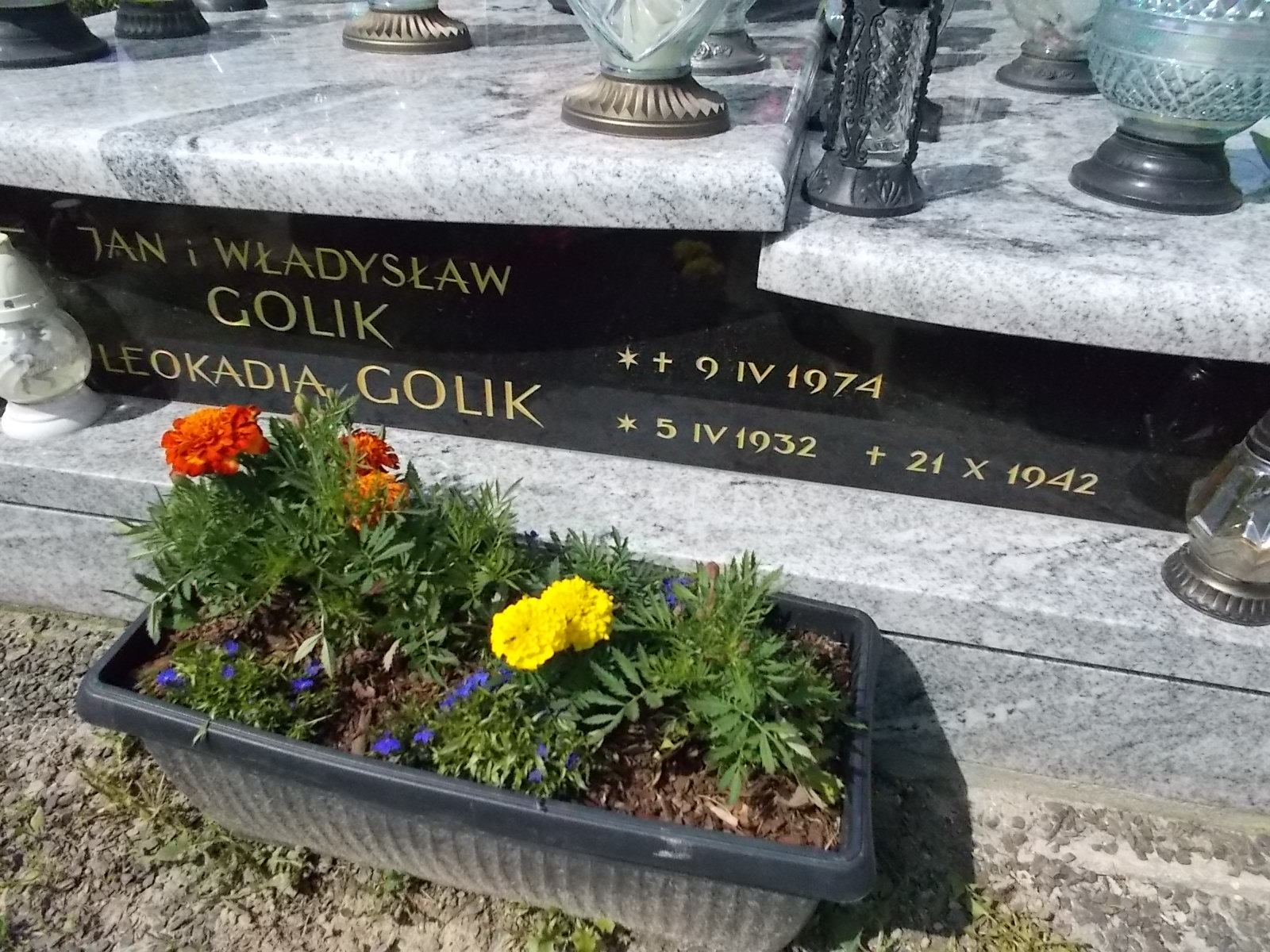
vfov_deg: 53.1
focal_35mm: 26
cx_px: 635
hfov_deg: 67.3
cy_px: 476
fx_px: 954
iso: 400
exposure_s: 1/800
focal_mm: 4.6
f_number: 8
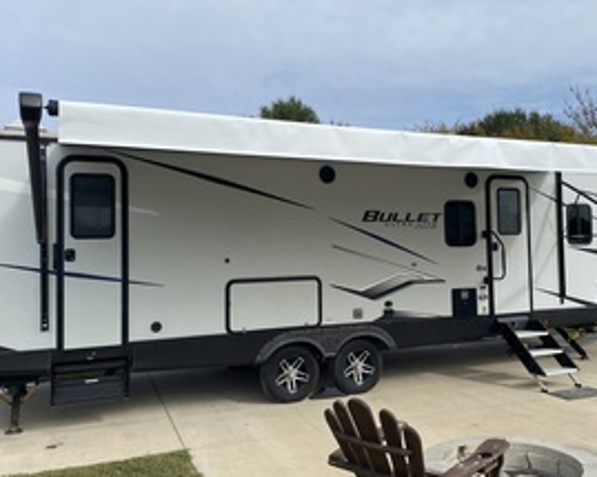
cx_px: 342
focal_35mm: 33
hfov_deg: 54.0
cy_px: 232
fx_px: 583
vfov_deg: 44.5
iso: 32
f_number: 1.8
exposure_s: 1/3497
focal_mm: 4.25
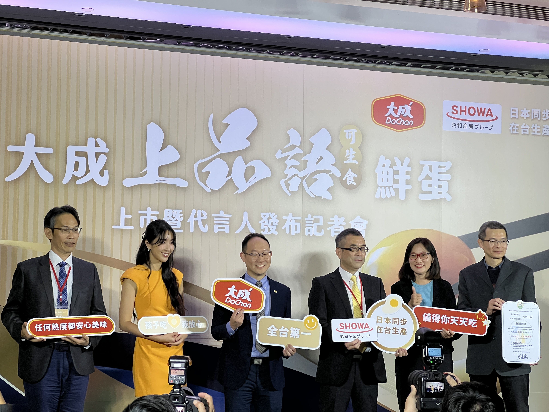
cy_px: 206
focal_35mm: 77
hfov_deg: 25.3
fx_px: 1221
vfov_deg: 19.1
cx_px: 274
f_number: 2.8
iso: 250
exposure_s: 1/122
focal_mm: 9
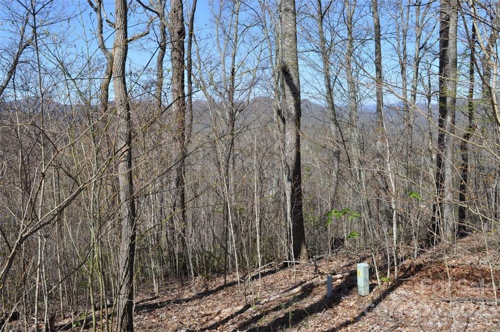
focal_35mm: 34
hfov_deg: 55.2
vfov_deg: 38.3
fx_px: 479
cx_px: 250
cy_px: 166
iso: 200
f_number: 9
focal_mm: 23
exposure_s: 1/320
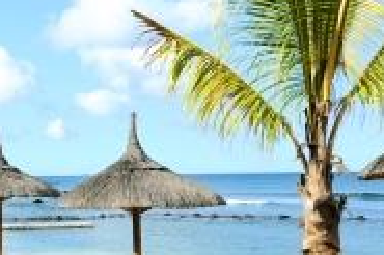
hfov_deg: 29.9
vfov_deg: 23.2
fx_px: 618
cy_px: 170
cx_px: -68
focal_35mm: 58
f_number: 8
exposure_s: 1/200
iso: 200
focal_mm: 24
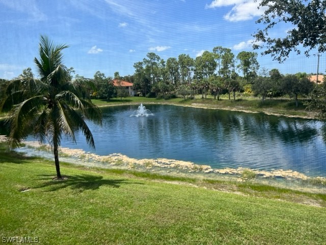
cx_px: 163
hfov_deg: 67.3
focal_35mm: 26
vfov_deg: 53.1
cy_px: 122
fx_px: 245
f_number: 1.5
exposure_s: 1/1934
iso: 50
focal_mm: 5.7
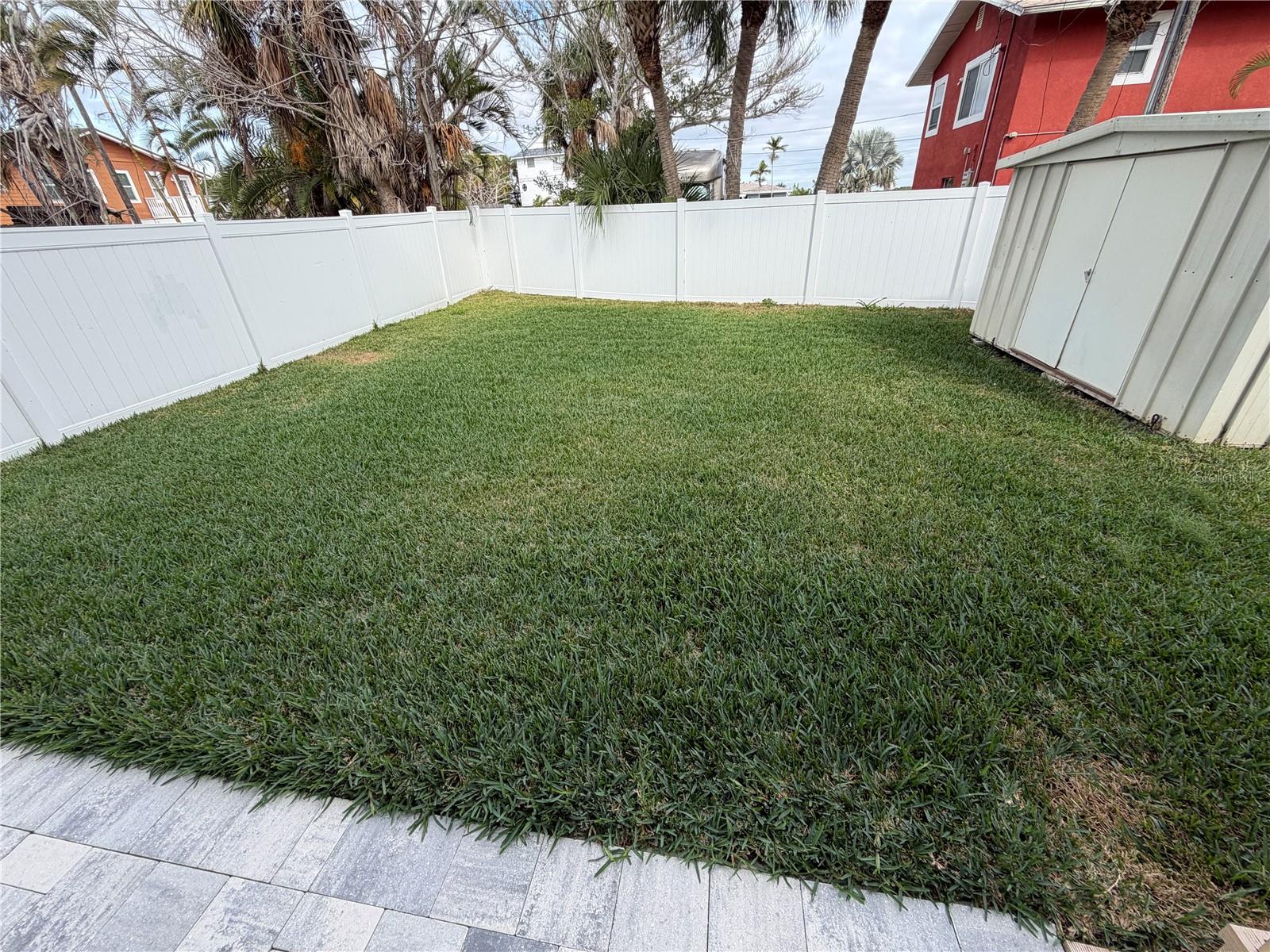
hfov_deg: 102.1
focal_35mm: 14
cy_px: 476
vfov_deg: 85.7
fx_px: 514
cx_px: 635
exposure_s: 1/545
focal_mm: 2.22
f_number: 2.2
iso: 40
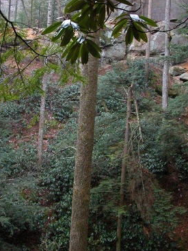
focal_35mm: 55
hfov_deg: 26.5
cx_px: 71
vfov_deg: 34.7
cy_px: 91
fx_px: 399
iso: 400
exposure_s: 1/60
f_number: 2.8
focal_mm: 8.9
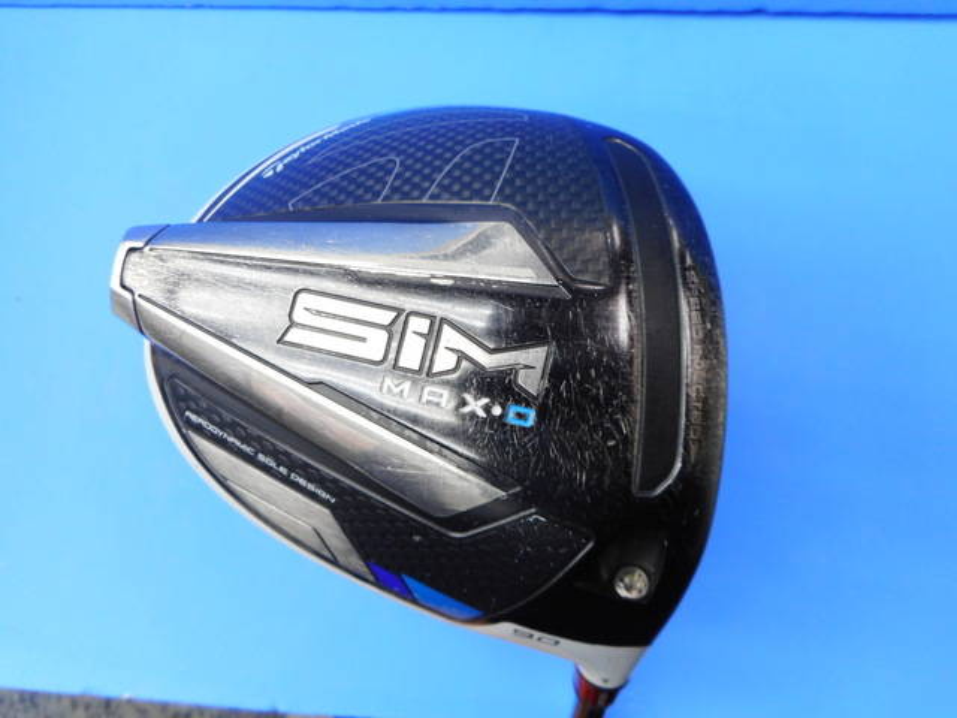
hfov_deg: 69.4
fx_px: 691
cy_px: 359
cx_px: 478
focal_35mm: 25
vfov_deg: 54.9
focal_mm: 4.5
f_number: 3.7
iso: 160
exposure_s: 1/30
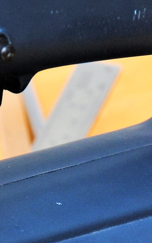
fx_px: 4639
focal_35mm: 700
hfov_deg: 1.9
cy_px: 260
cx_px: -11
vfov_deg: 3.0
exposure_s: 1/125
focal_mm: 92
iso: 250
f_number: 5.6
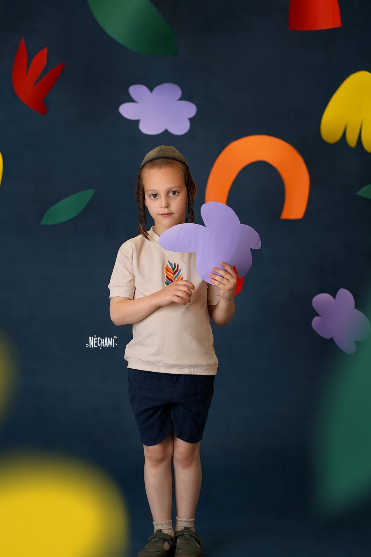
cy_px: 305
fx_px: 1484
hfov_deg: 14.2
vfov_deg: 21.2
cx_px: 167
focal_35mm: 96
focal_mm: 85
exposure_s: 1/125
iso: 100
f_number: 2.5
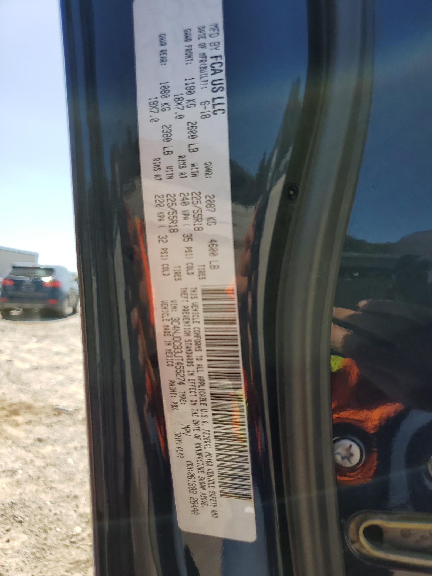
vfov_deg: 67.3
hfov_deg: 53.1
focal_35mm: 26
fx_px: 433
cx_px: 216
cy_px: 288
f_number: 1.5
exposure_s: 1/1667
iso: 50
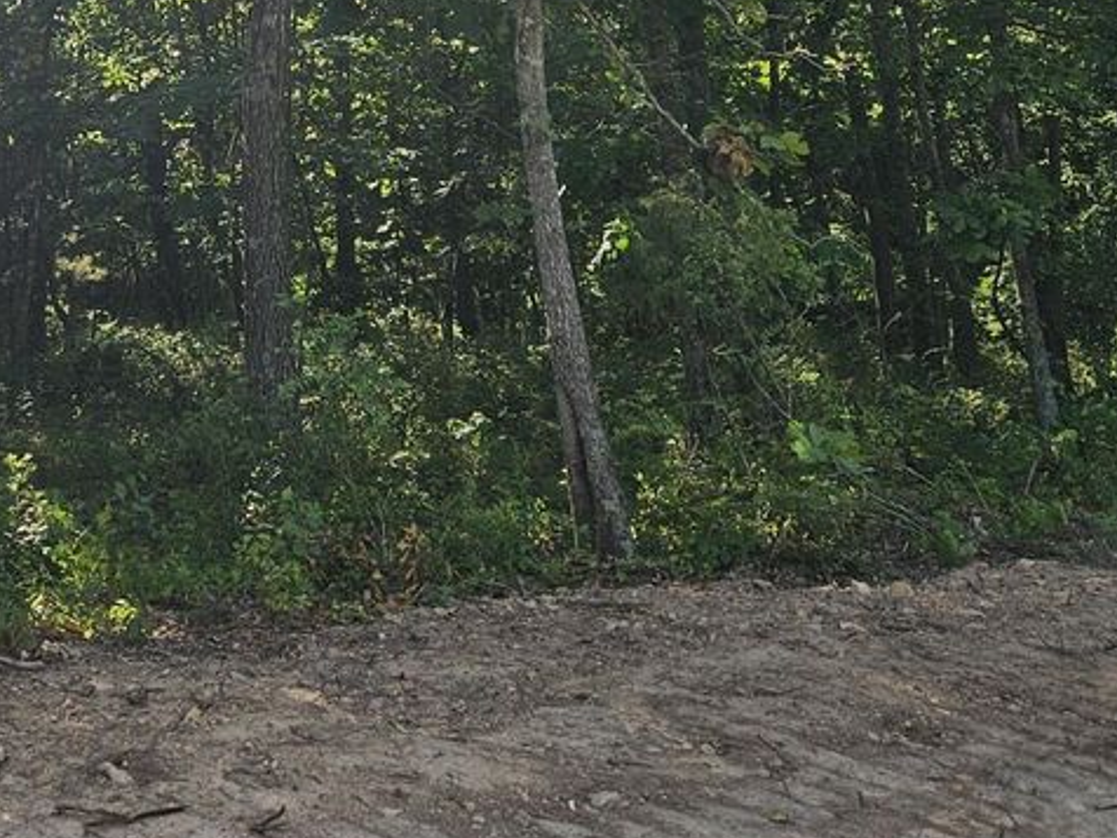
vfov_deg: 19.9
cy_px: -331
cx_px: 203
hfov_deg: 28.7
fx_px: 2130
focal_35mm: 66
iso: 25
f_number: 1.8
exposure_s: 1/752
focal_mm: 5.4
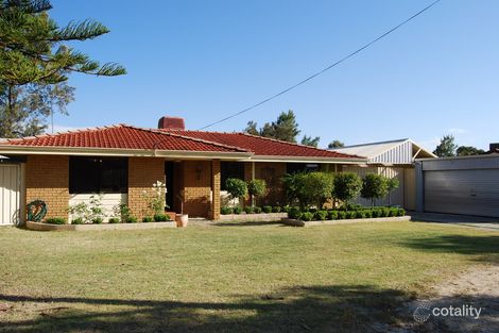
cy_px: 166
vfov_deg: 47.9
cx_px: 250
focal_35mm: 27
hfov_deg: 67.4
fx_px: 374
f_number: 7.1
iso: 100
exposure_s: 1/200
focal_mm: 18
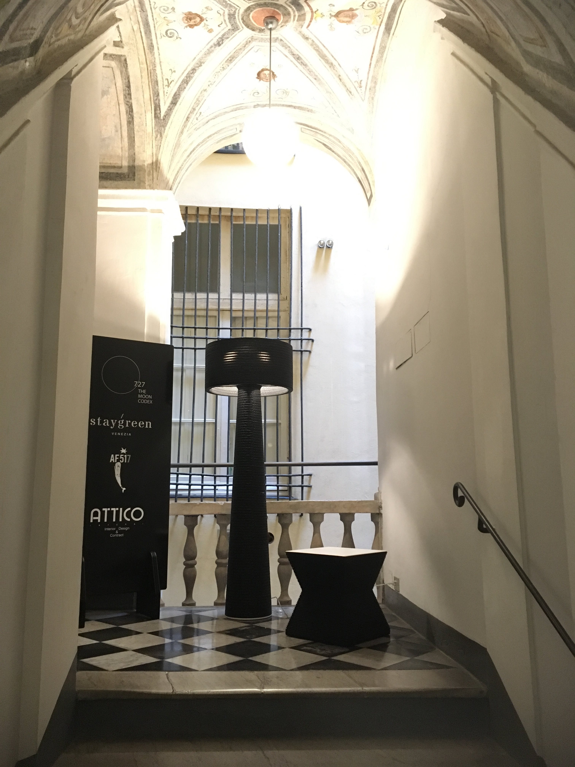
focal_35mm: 29
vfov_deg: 61.7
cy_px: 384
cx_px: 288
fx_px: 642
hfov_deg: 48.2
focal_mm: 4.15
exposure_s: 1/17
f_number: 2.2
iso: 250
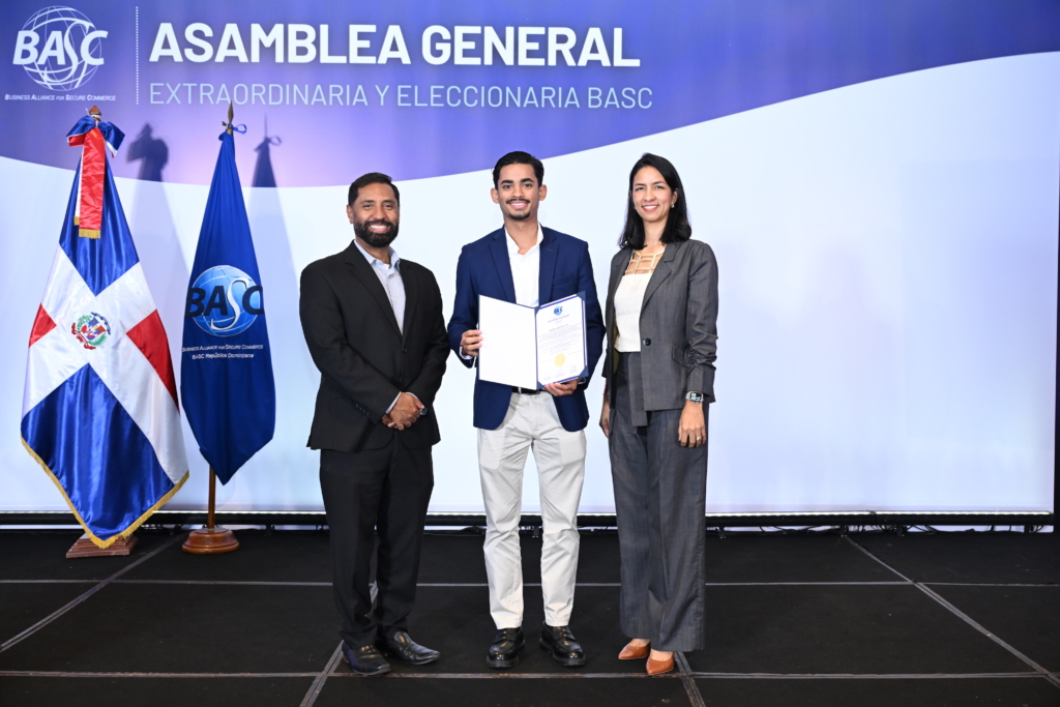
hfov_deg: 54.4
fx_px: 1031
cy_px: 354
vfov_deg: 37.9
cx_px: 530
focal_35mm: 35
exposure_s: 1/160
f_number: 3.5
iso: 1250
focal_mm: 35
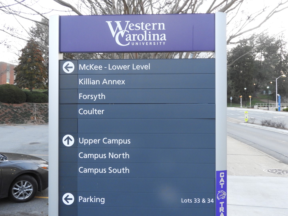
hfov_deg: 55.4
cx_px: 144
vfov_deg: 42.9
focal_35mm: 33
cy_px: 108
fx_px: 275
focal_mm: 5.9
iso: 400
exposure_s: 1/15
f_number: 3.6
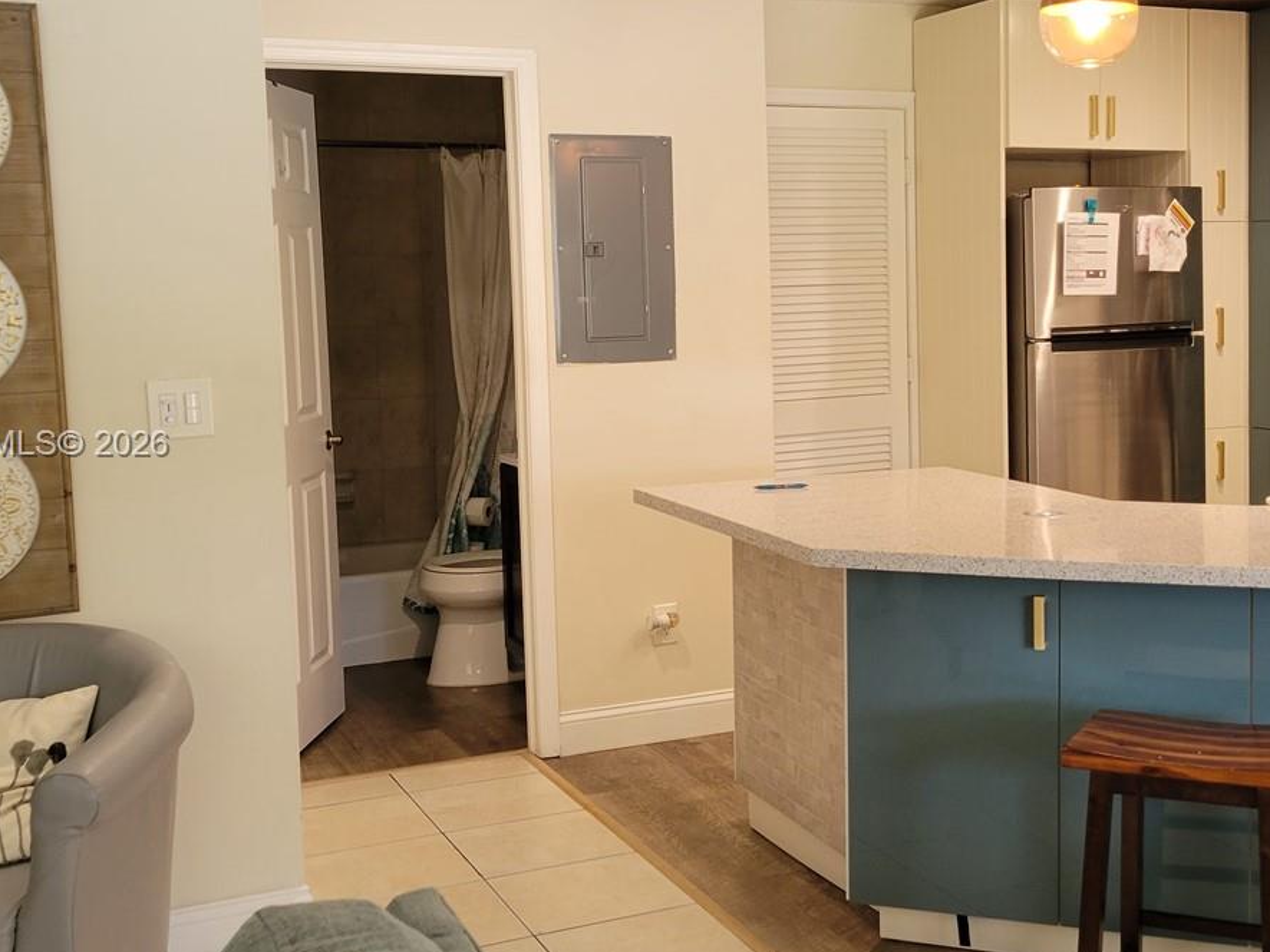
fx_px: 1725
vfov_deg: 30.9
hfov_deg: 39.8
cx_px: 870
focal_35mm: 47
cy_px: 446
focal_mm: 5.4
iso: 160
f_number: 1.8
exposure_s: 1/60
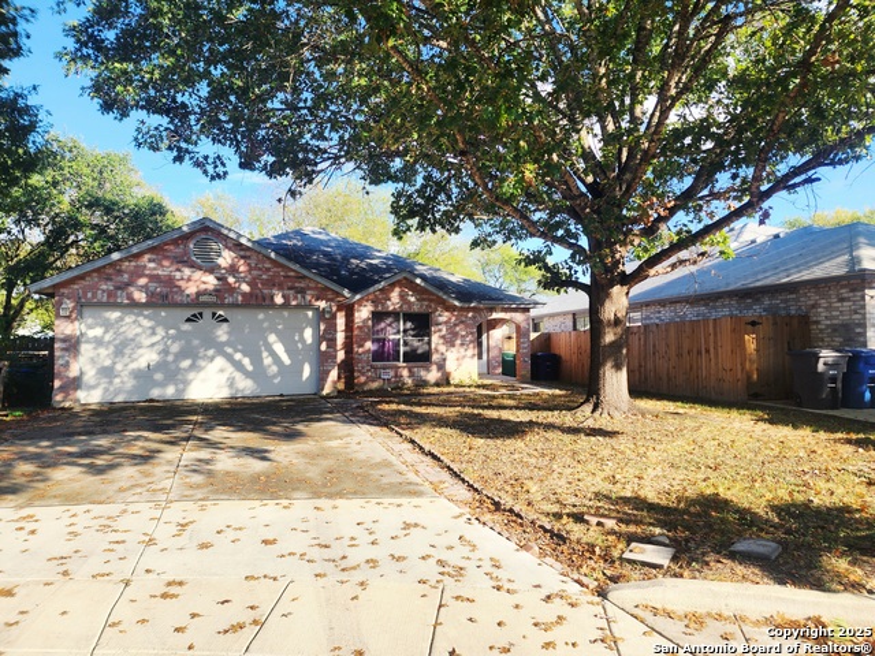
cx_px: 438
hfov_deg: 73.9
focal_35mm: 23
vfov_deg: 58.9
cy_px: 328
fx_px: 581
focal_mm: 6.4
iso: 12
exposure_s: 1/400
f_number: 1.8
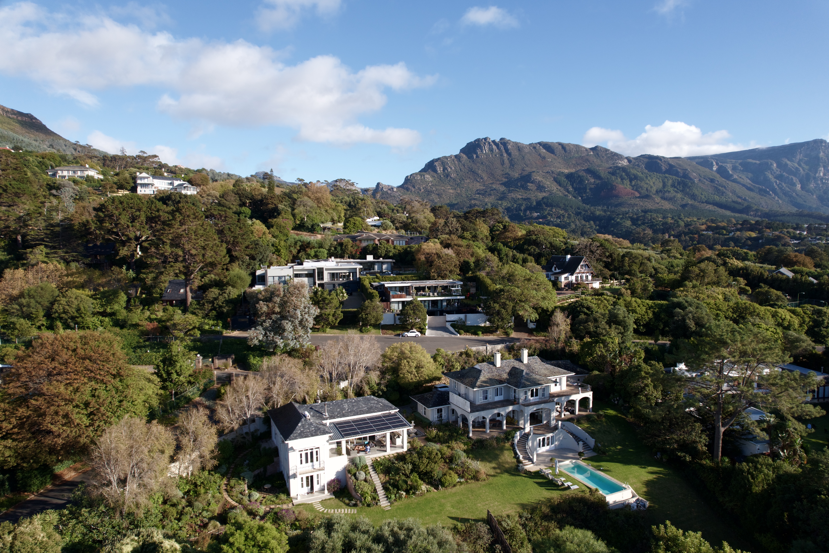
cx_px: 414
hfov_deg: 78.6
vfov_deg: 57.2
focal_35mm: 22
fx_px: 506
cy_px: 276
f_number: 2.8
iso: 100
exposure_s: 1/1000
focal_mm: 8.38
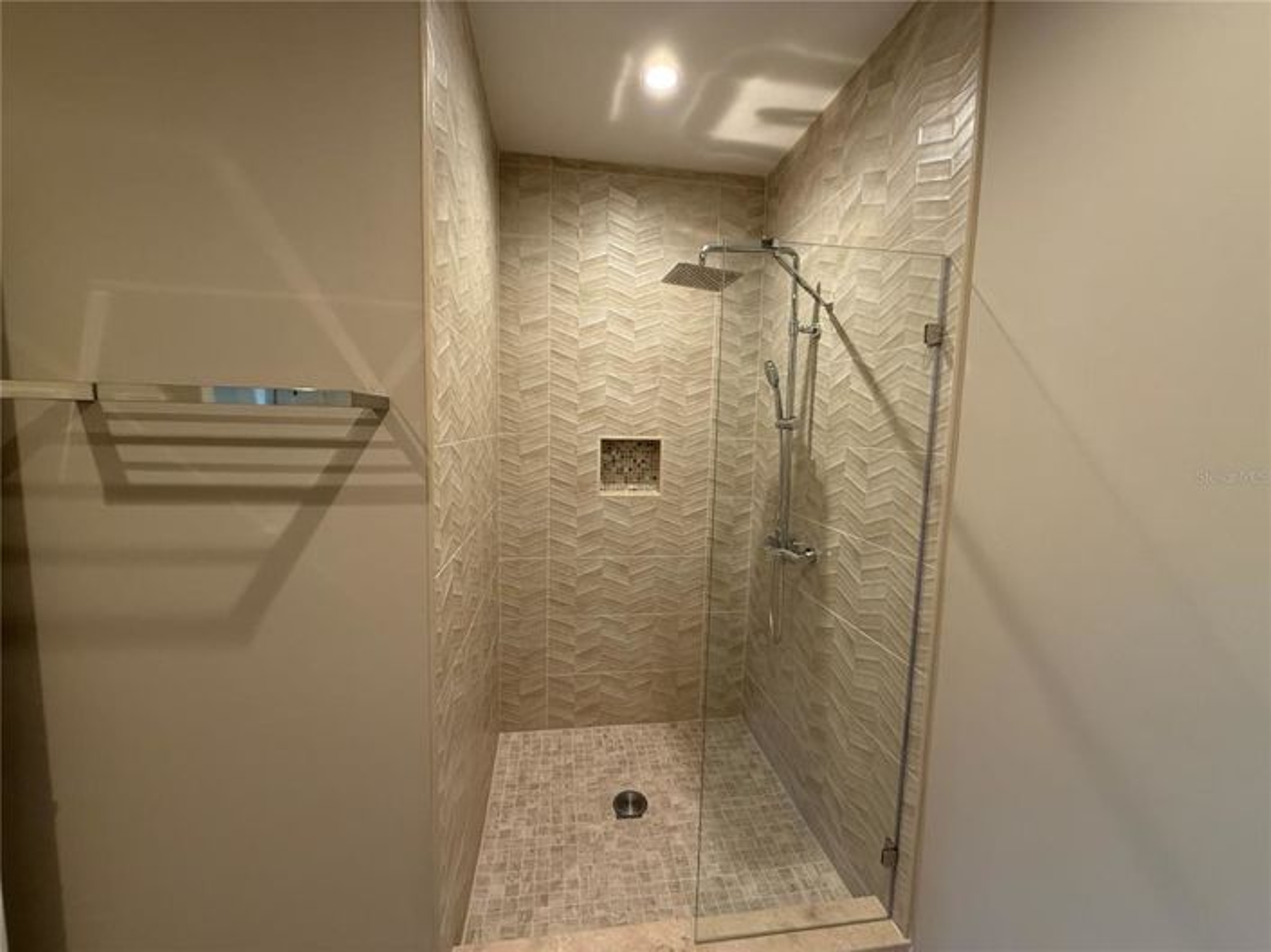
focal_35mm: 14
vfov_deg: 85.6
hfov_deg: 102.1
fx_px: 514
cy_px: 476
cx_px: 636
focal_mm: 2.22
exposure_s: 1/60
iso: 200
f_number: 2.2
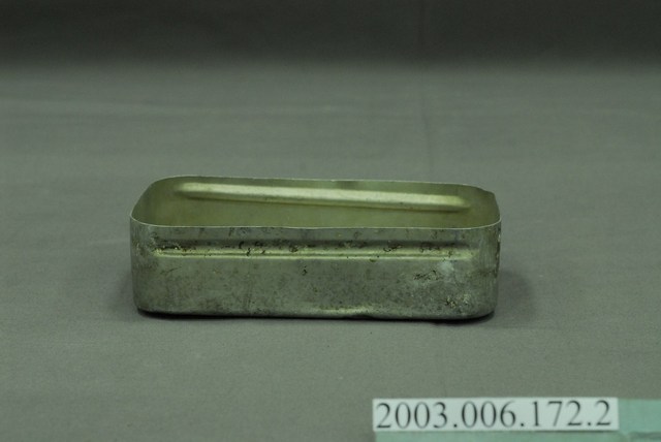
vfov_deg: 15.2
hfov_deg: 22.6
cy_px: 221
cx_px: 330
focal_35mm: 90
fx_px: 1654
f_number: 10
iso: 1000
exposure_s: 1/20
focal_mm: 60
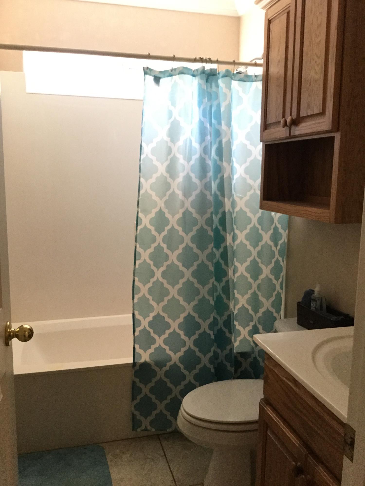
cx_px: 182
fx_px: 436
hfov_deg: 45.4
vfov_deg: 58.4
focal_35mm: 31
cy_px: 243
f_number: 2.4
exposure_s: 1/17
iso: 200
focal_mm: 3.3
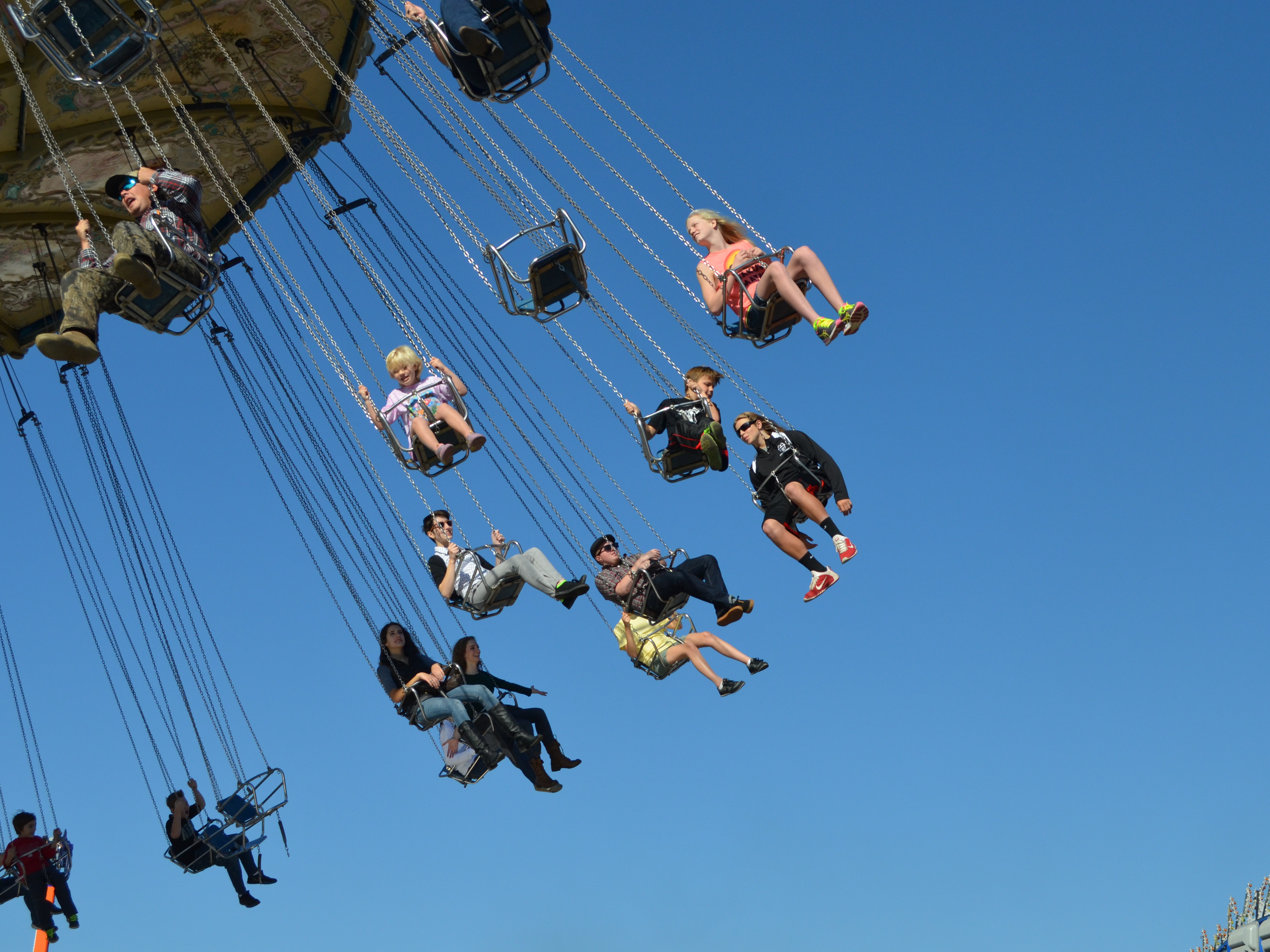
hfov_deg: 32.7
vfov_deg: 24.8
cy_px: 475
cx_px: 653
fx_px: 2165
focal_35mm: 59
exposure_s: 1/2000
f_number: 8
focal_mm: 36
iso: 400
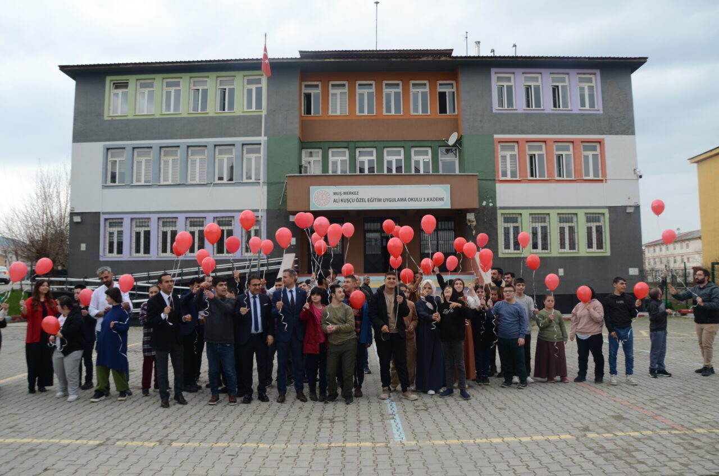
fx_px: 538
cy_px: 238
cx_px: 360
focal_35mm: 27
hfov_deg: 67.5
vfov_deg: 47.7
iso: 250
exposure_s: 1/250
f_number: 8
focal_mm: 18
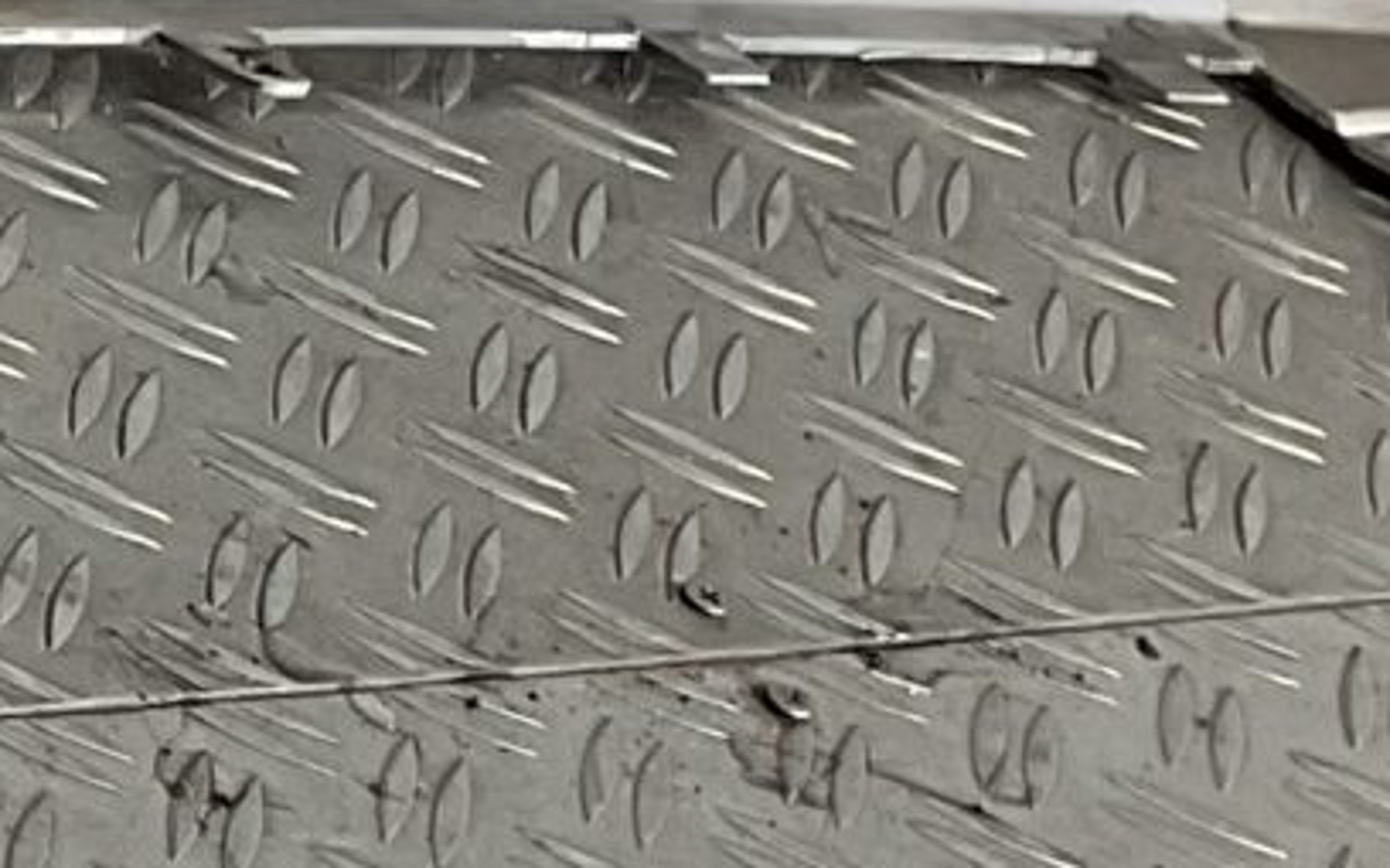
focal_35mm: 193
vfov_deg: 6.6
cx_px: -2194
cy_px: -905
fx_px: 7311
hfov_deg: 9.4
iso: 16
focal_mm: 3
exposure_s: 1/273
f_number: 1.8
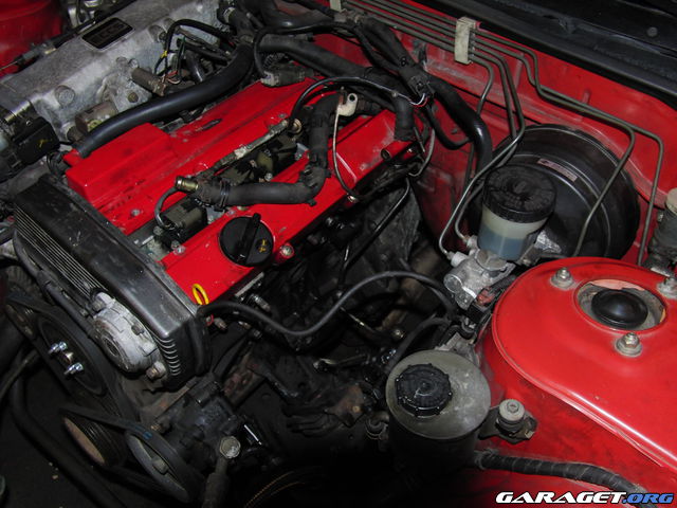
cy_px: 254
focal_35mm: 36
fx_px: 704
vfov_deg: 39.7
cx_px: 338
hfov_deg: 51.4
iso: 100
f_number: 2.7
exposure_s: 1/60
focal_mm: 7.3
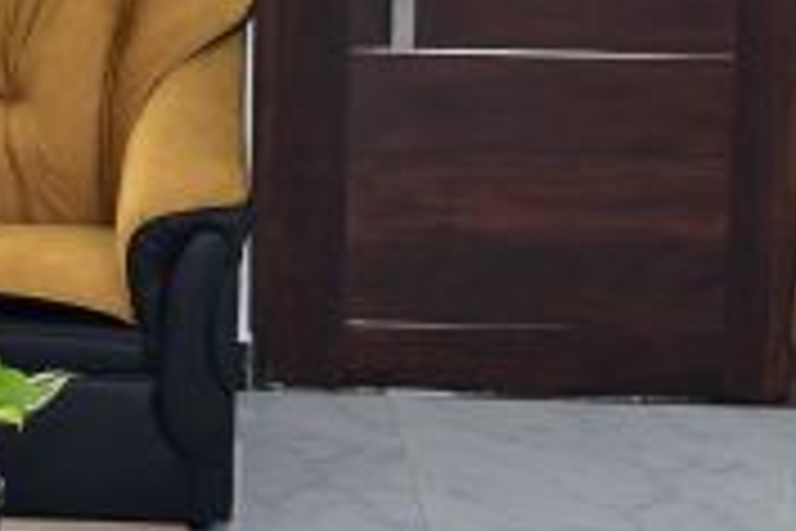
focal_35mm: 142
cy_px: -108
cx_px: -337
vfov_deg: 9.5
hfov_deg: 13.7
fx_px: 3140
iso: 800
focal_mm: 28
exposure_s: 1/200
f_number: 6.3
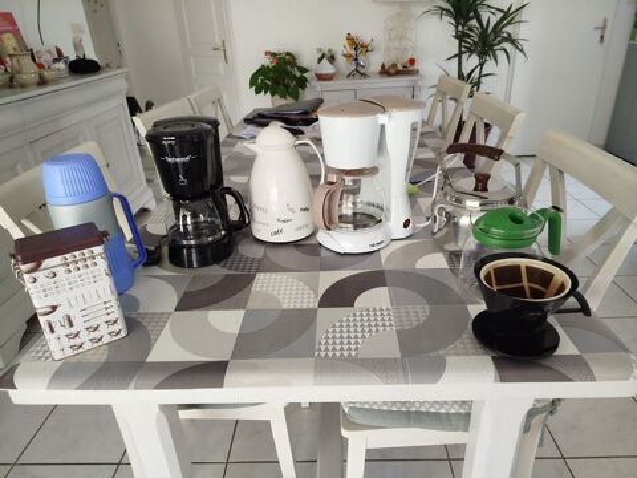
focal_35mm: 24
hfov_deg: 71.6
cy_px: 239
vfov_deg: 56.8
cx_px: 318
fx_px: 442
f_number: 1.7
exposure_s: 1/33
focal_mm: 5.31
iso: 500
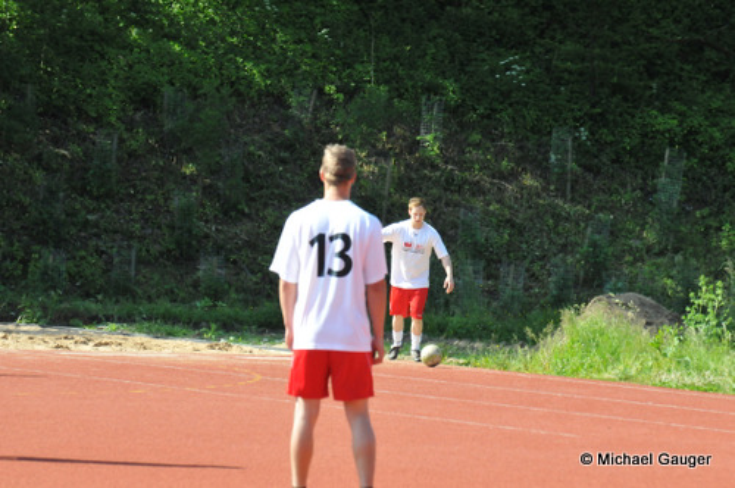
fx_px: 4435
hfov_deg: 9.5
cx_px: 368
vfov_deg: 6.3
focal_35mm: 218
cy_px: 244
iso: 1600
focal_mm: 145
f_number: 8
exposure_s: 1/1250
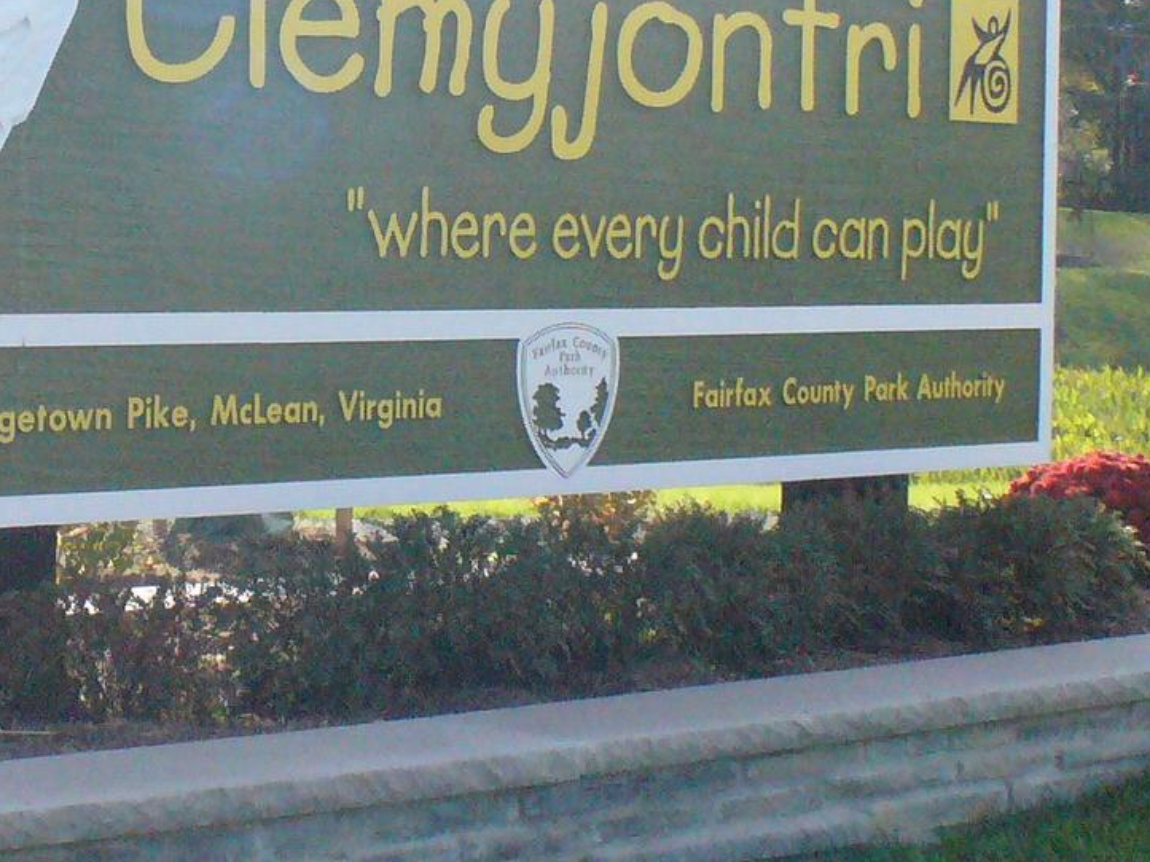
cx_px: 328
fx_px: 3487
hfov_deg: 18.6
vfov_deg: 14.1
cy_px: 365
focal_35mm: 105
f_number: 5.6
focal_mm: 6.1
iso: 400
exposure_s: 1/500
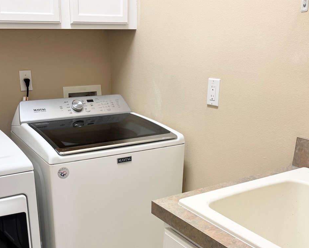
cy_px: 182
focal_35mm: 40
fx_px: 366
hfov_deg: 45.5
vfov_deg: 36.6
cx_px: 123
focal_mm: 6.76
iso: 160
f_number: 1.78
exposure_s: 1/120
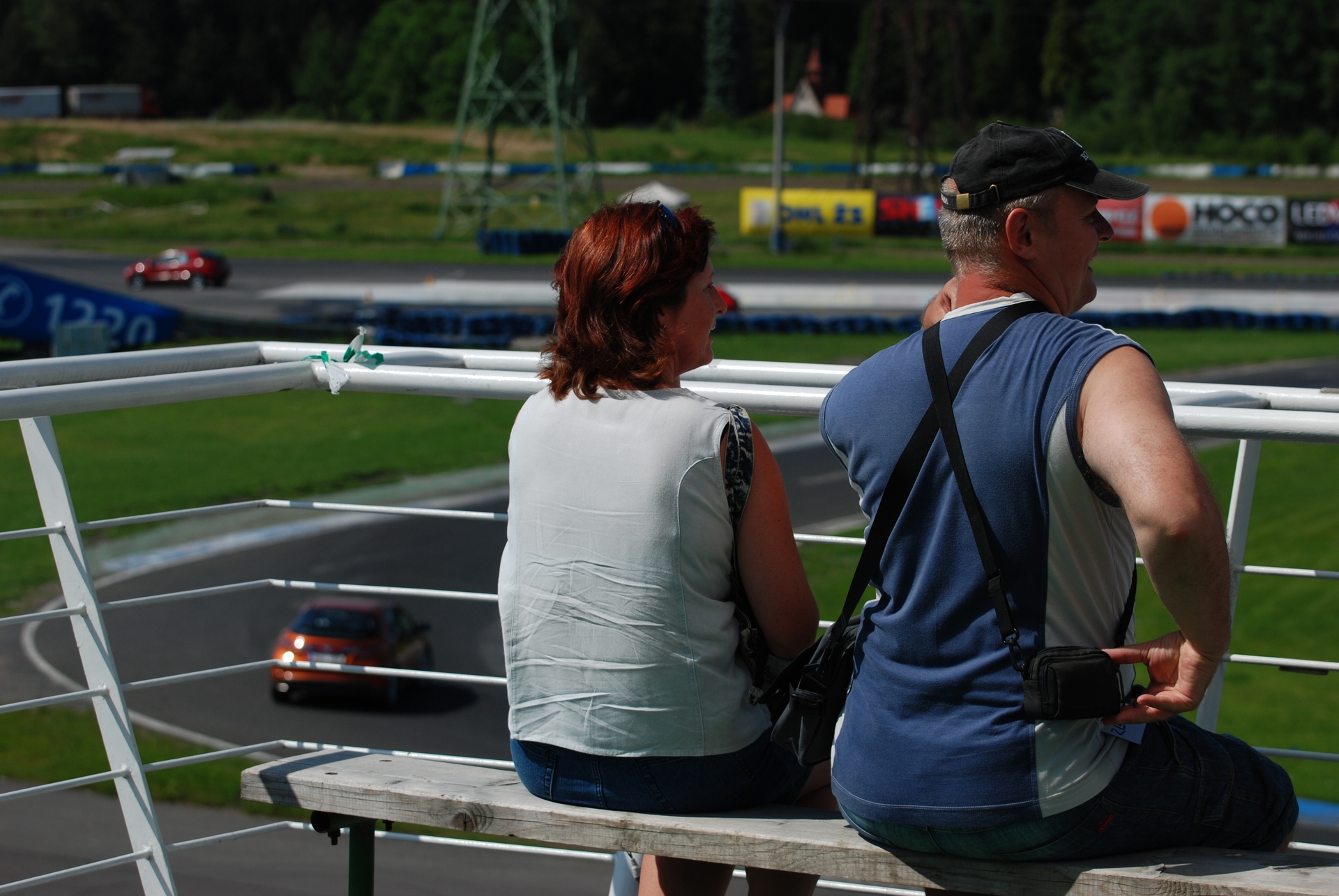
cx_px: 670
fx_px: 3910
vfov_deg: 13.1
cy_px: 448
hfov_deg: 19.4
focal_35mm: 105
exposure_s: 1/1250
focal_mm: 70
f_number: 5.6
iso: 100
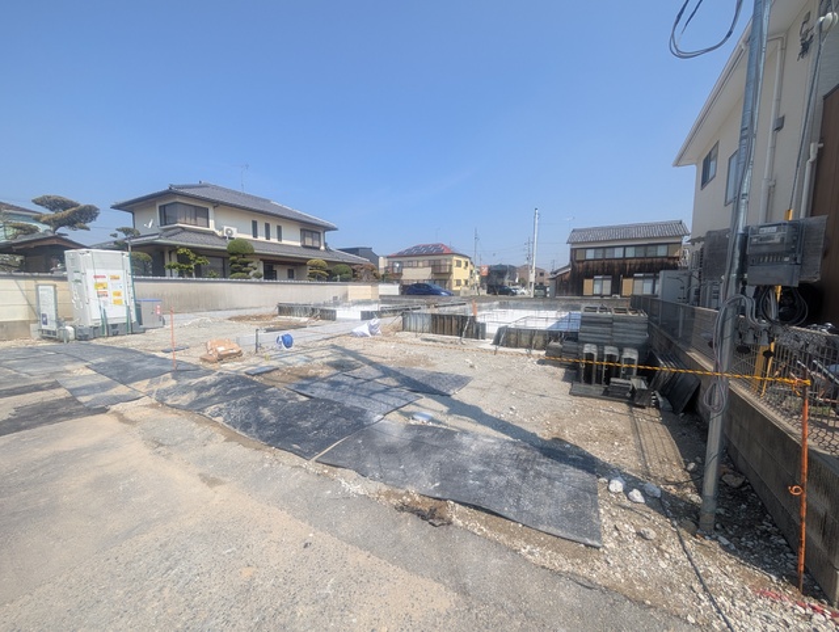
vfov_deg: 94.6
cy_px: 316
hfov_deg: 110.5
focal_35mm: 12
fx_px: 291
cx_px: 420
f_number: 1.7
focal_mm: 2.02
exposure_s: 1/2545
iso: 50
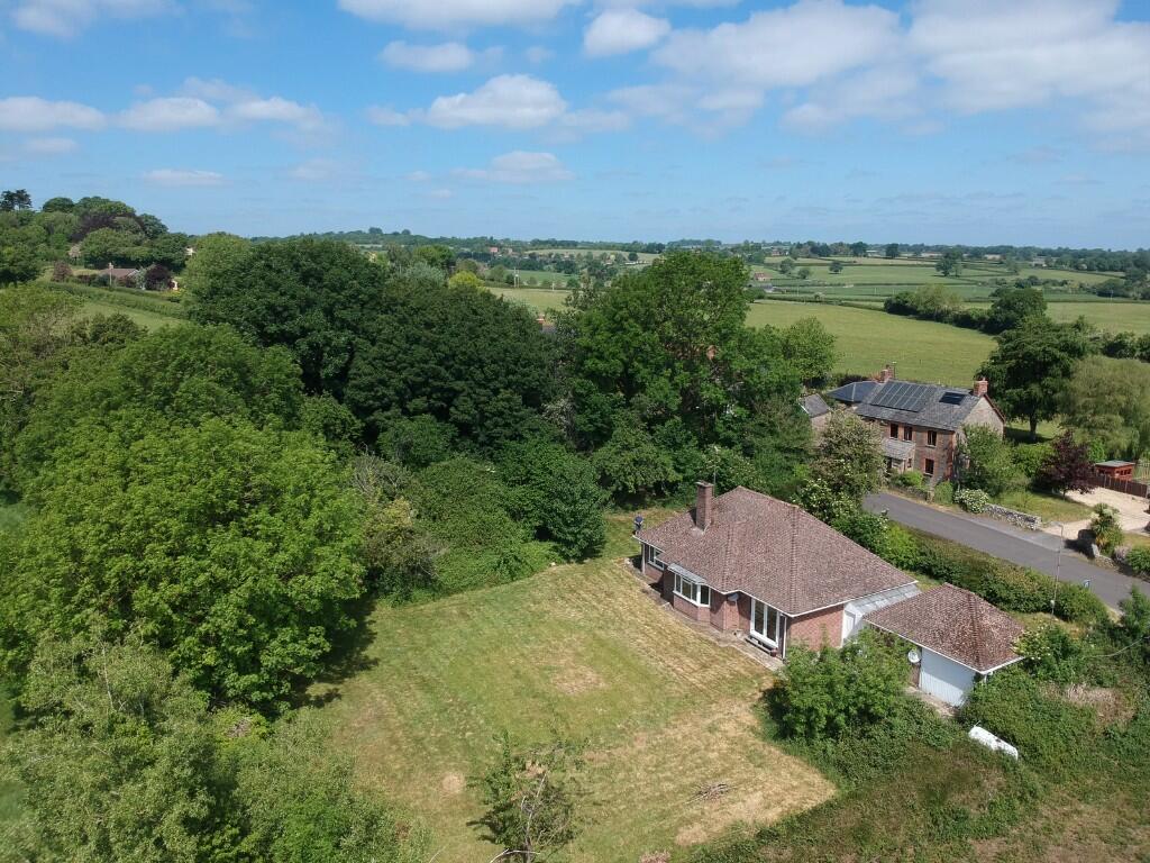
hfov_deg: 69.4
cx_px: 575
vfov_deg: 54.9
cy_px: 432
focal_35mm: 25
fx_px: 831
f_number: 2.6
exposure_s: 1/1000
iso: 100
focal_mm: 4.49
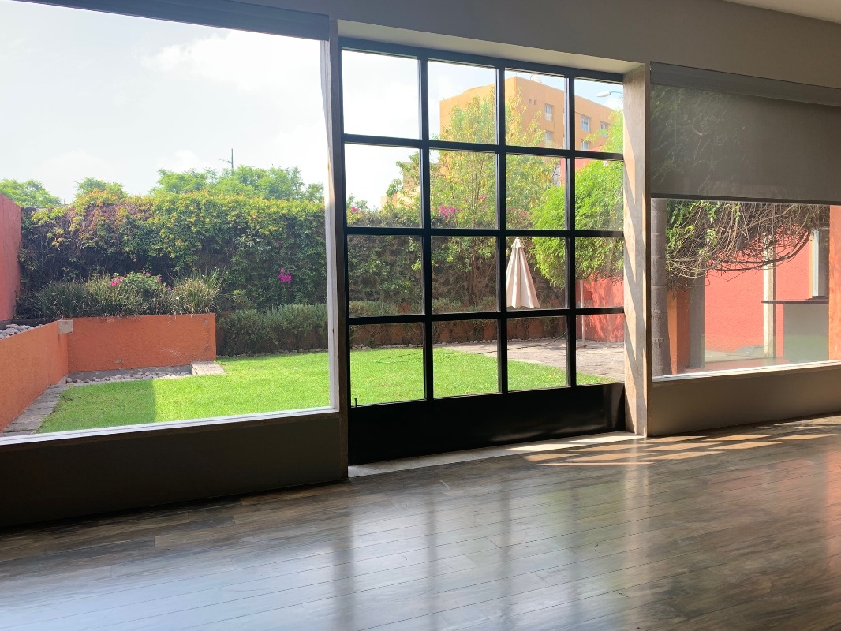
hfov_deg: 67.3
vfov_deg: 53.1
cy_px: 316
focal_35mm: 26
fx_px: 632
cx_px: 420
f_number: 1.8
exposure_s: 1/289
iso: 25
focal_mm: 4.25
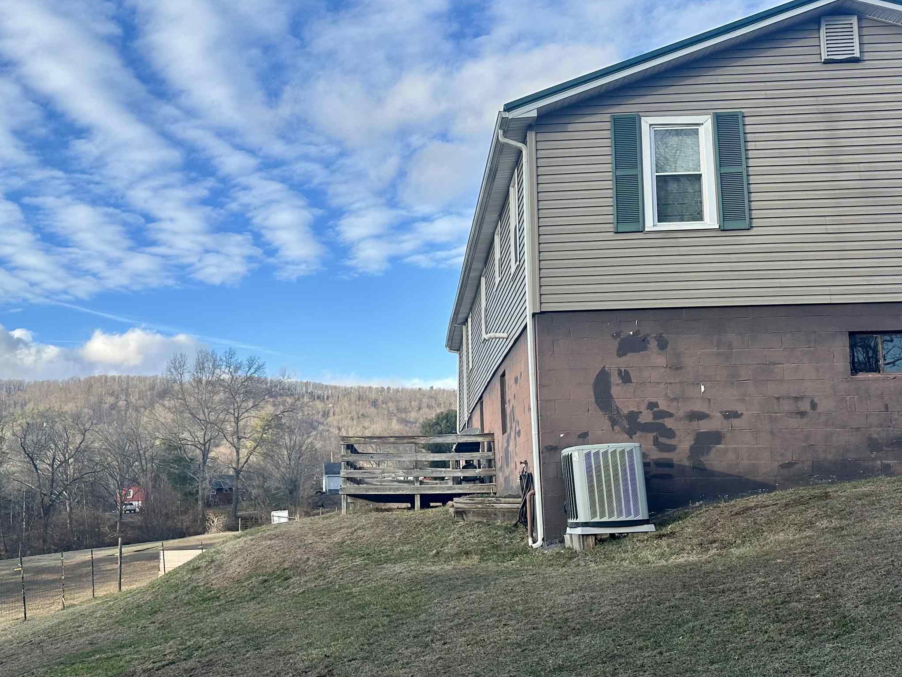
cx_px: 339
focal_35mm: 36
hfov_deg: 50.8
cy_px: 408
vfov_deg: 39.5
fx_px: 938
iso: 80
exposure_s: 1/2028
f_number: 1.78
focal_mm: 6.86
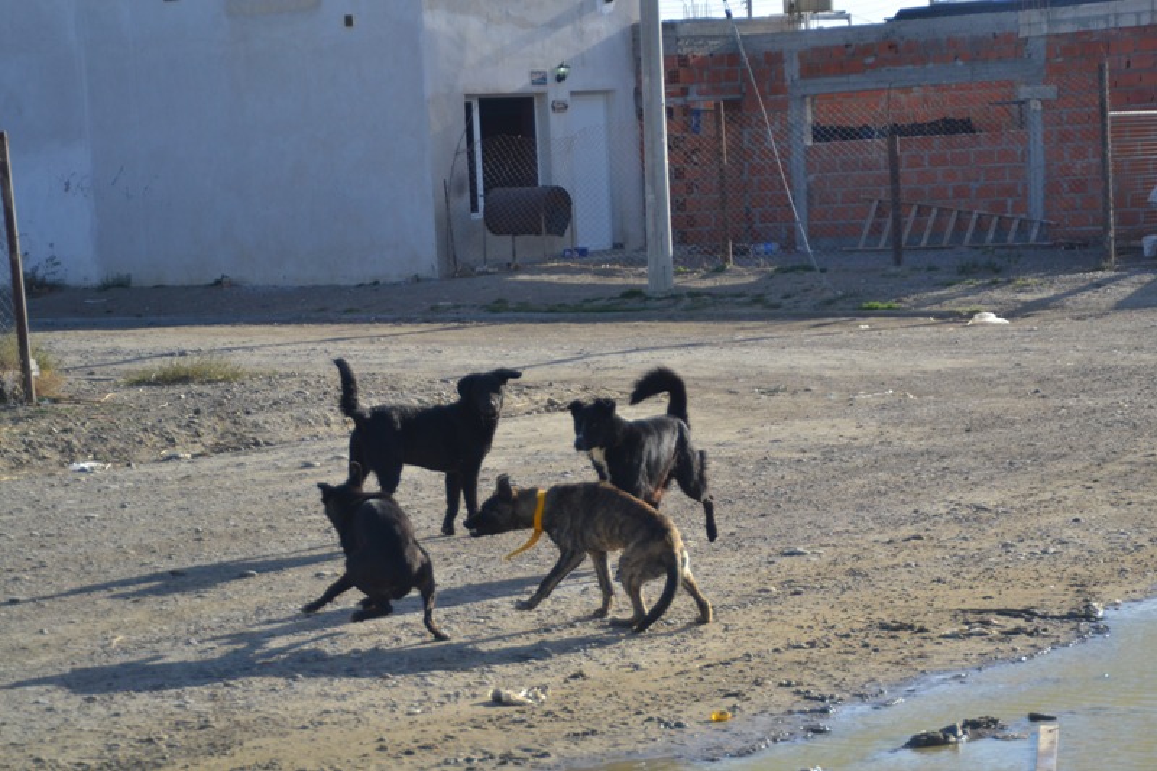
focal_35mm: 105
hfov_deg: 19.5
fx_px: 3374
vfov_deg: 13.0
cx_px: 578
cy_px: 386
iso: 400
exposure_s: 1/1250
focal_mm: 70
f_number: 5.3
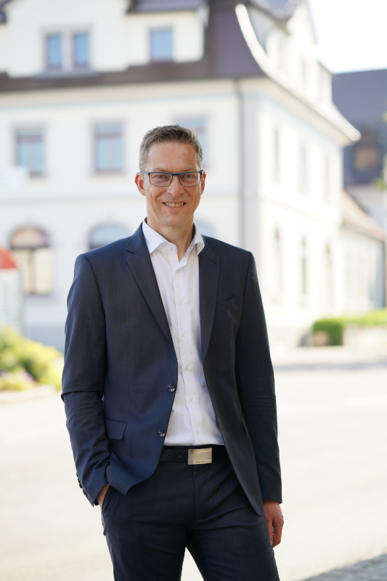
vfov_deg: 23.9
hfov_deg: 16.1
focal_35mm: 85
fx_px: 1371
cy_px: 290
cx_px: 194
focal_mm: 85
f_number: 2.5
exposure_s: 1/400
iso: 100
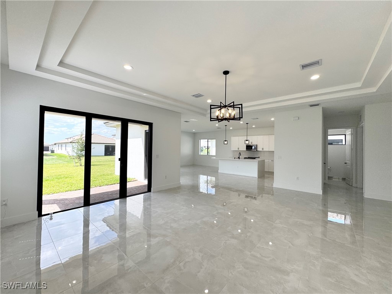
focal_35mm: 14
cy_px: 147
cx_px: 196
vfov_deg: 85.7
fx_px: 159
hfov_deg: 102.1
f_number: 2.2
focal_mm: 2.22
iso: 40
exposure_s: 1/198
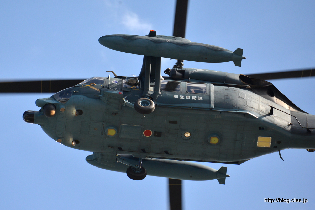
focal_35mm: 400
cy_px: 105
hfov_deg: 5.2
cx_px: 158
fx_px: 3501
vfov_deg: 3.4
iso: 320
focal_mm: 400
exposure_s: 1/800
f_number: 8
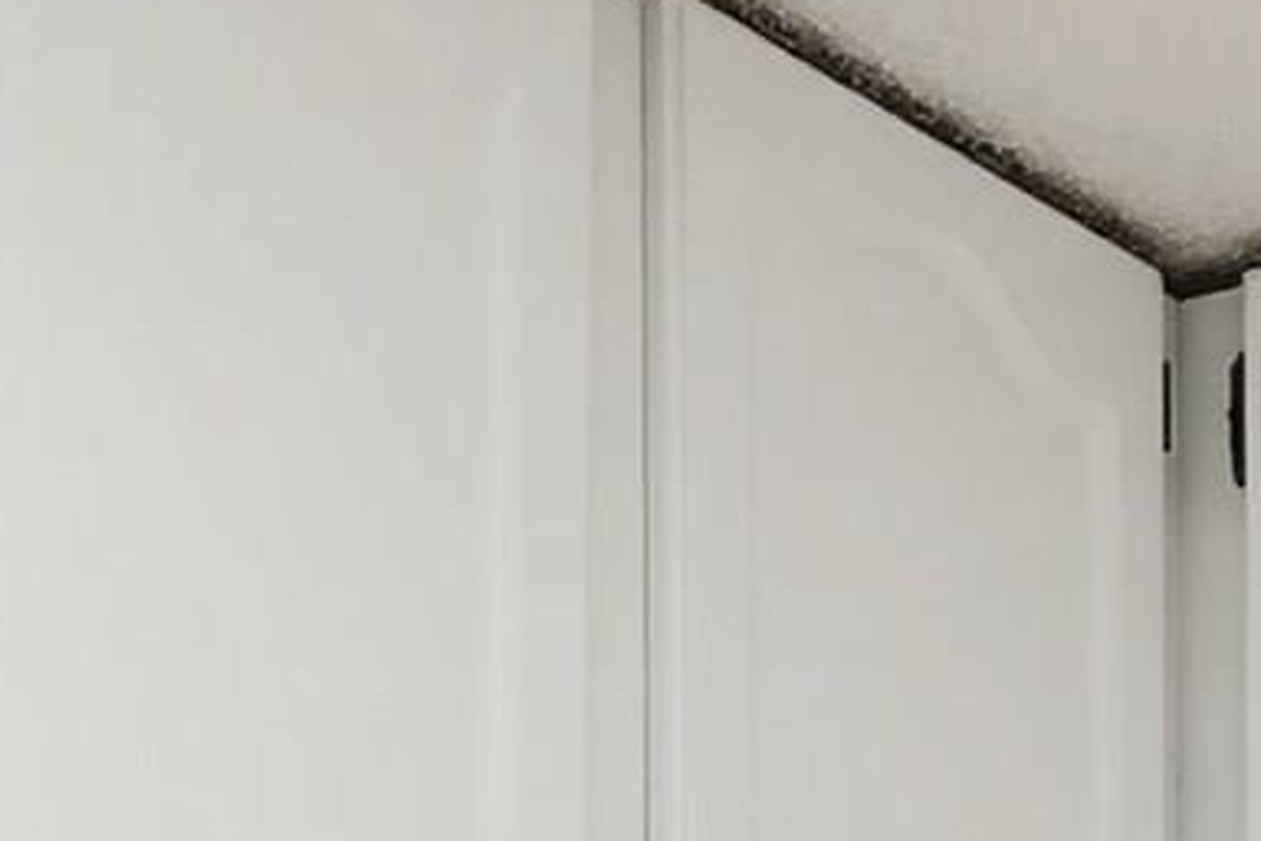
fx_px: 3923
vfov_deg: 10.7
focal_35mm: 112
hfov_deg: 17.2
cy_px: 1896
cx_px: 1632
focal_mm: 14
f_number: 8
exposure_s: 1/100
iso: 400
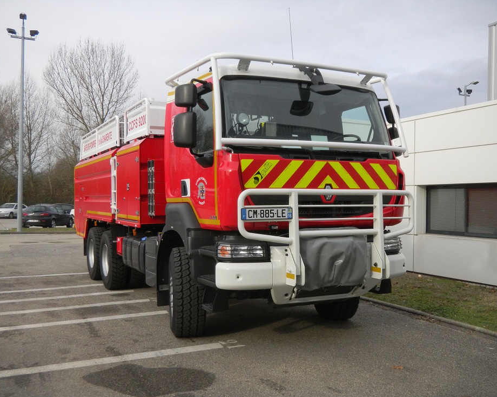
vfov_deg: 42.2
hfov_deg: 51.5
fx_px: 515
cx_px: 240
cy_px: 201
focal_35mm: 35
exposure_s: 1/900
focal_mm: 6
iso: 200
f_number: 3.9
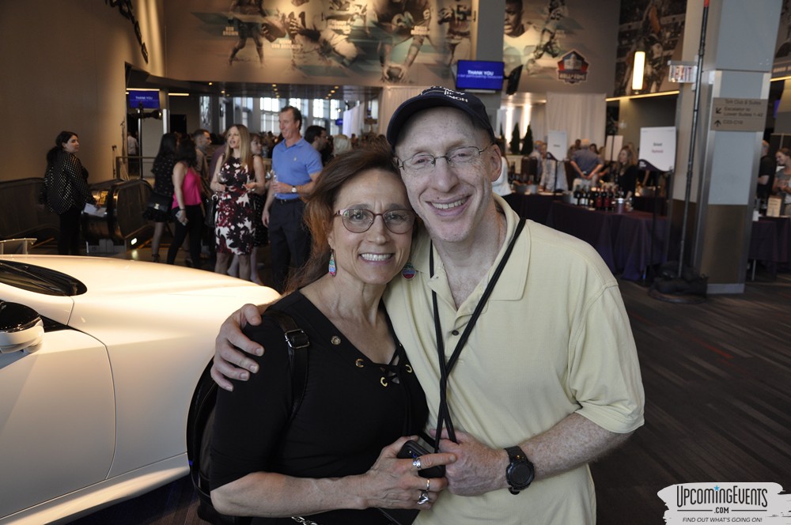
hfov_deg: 59.6
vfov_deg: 41.6
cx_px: 396
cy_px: 262
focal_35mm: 32
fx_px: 691
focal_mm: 21
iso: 400
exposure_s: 1/40
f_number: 5
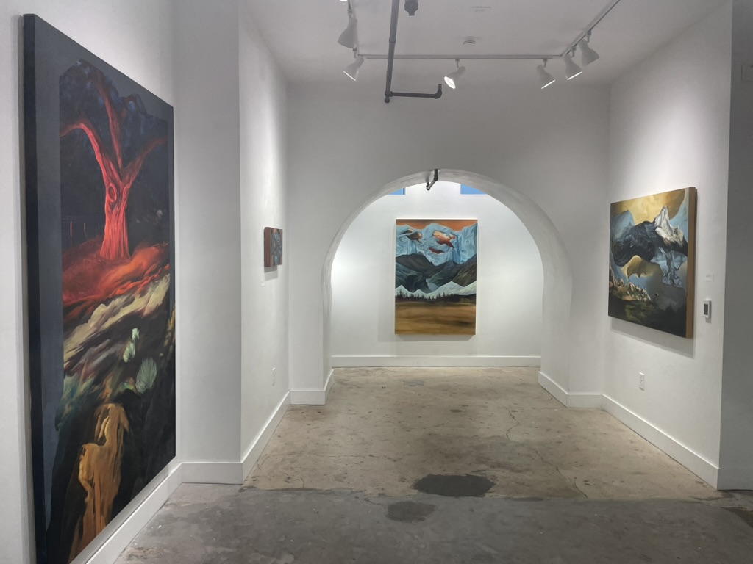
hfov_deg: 67.3
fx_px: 566
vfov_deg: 53.1
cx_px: 376
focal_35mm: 26
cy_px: 282
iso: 50
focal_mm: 4.2
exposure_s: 1/120
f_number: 1.6
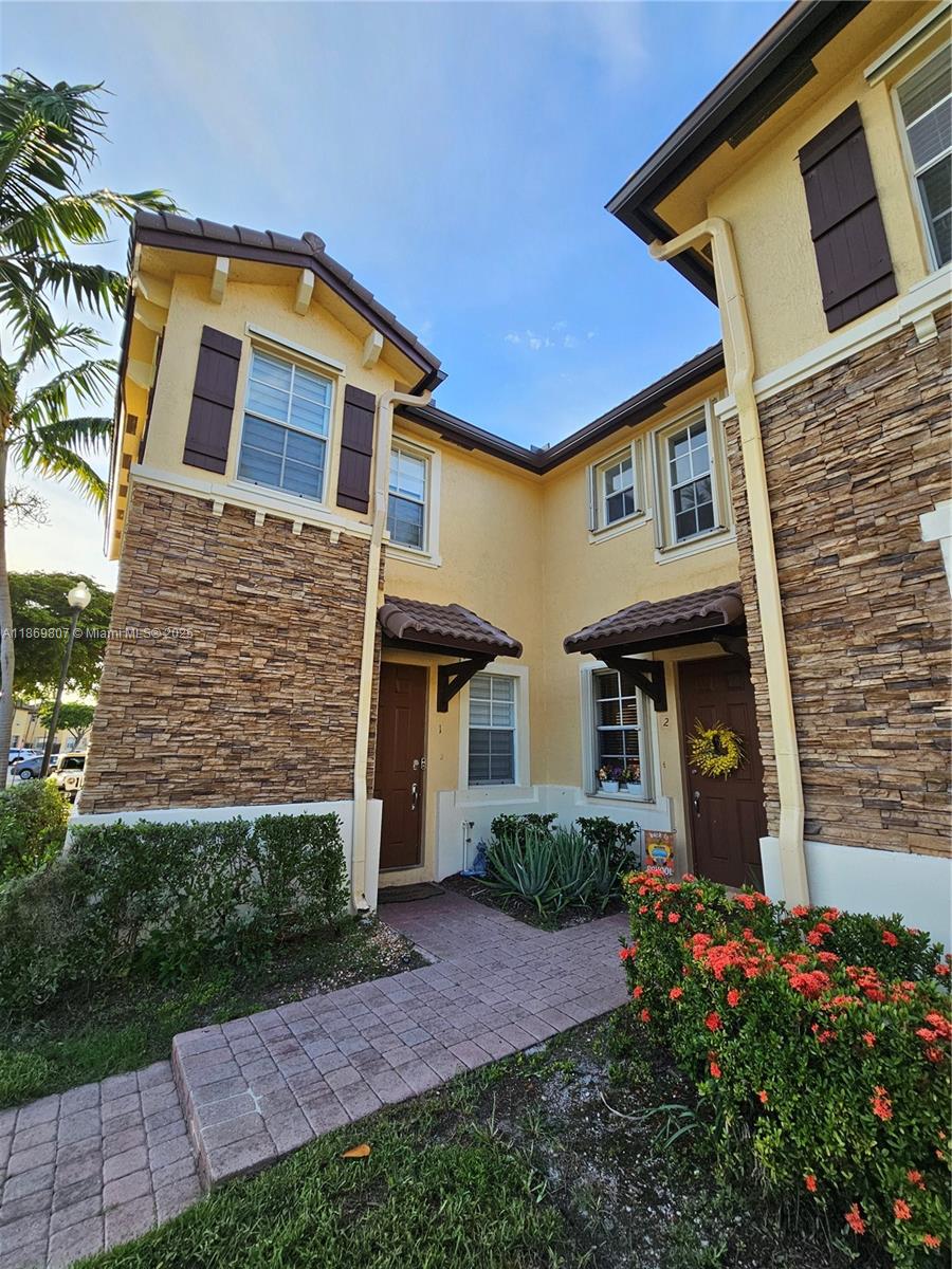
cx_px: 476
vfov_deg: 106.2
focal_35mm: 13
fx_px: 477
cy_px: 634
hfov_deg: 89.9
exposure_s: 1/305
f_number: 2.2
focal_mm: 2.2
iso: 50
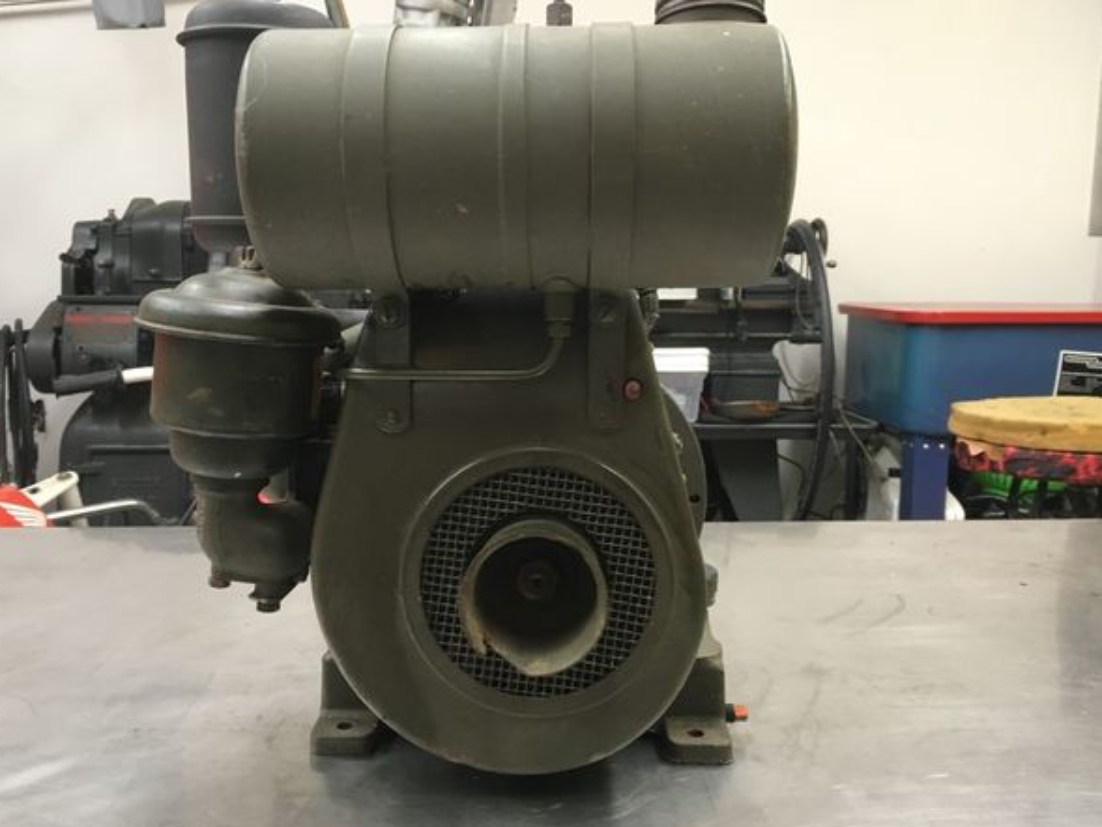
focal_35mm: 32
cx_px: 550
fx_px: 1019
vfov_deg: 44.2
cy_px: 412
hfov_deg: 56.8
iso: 100
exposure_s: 1/30
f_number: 2.2
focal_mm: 4.15
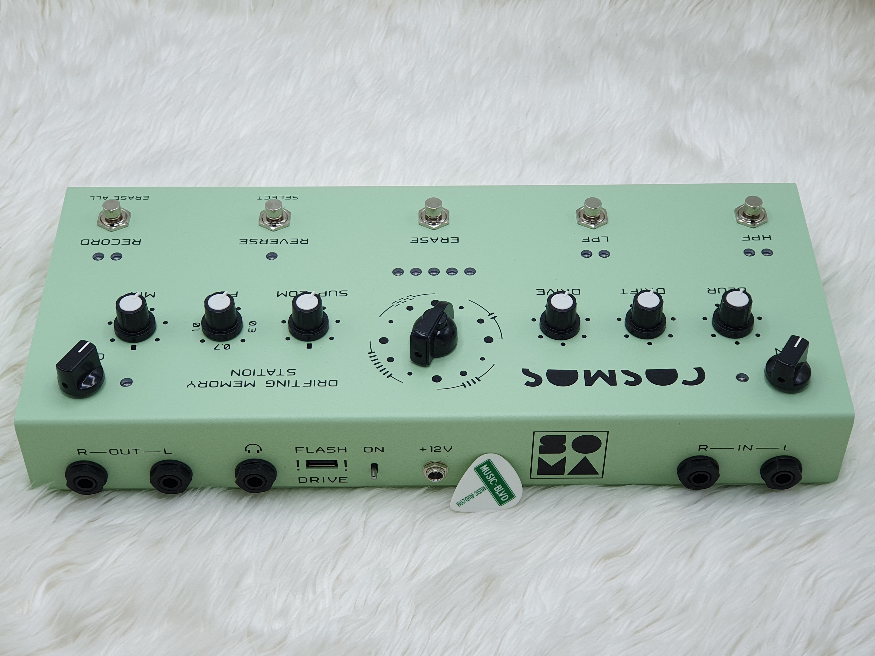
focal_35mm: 53
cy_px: 328
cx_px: 435
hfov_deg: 36.2
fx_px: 1340
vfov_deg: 27.5
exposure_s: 1/215
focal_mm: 6
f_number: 2.4
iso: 100
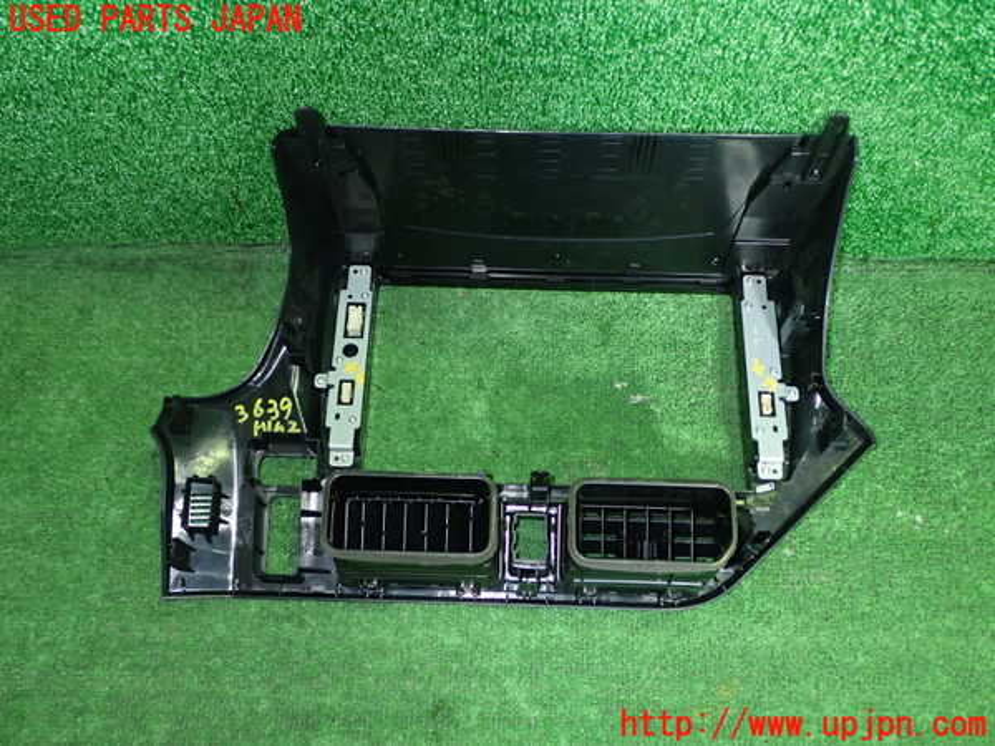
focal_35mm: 38
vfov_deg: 37.7
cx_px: 498
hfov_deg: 49.0
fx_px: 1092
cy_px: 373
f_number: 2.7
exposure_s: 1/40
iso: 320
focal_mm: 6.83
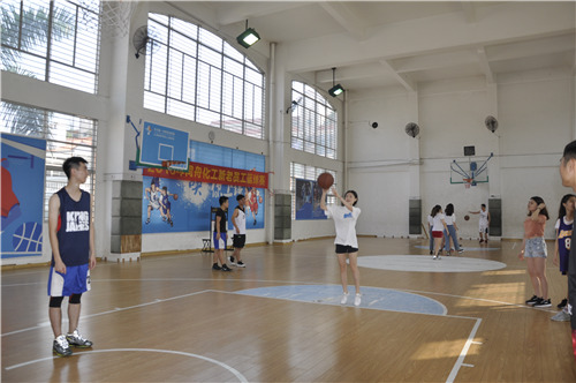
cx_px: 288
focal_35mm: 27
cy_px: 192
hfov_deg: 67.4
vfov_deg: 47.8
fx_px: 431
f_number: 5.6
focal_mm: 18
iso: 200
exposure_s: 1/200
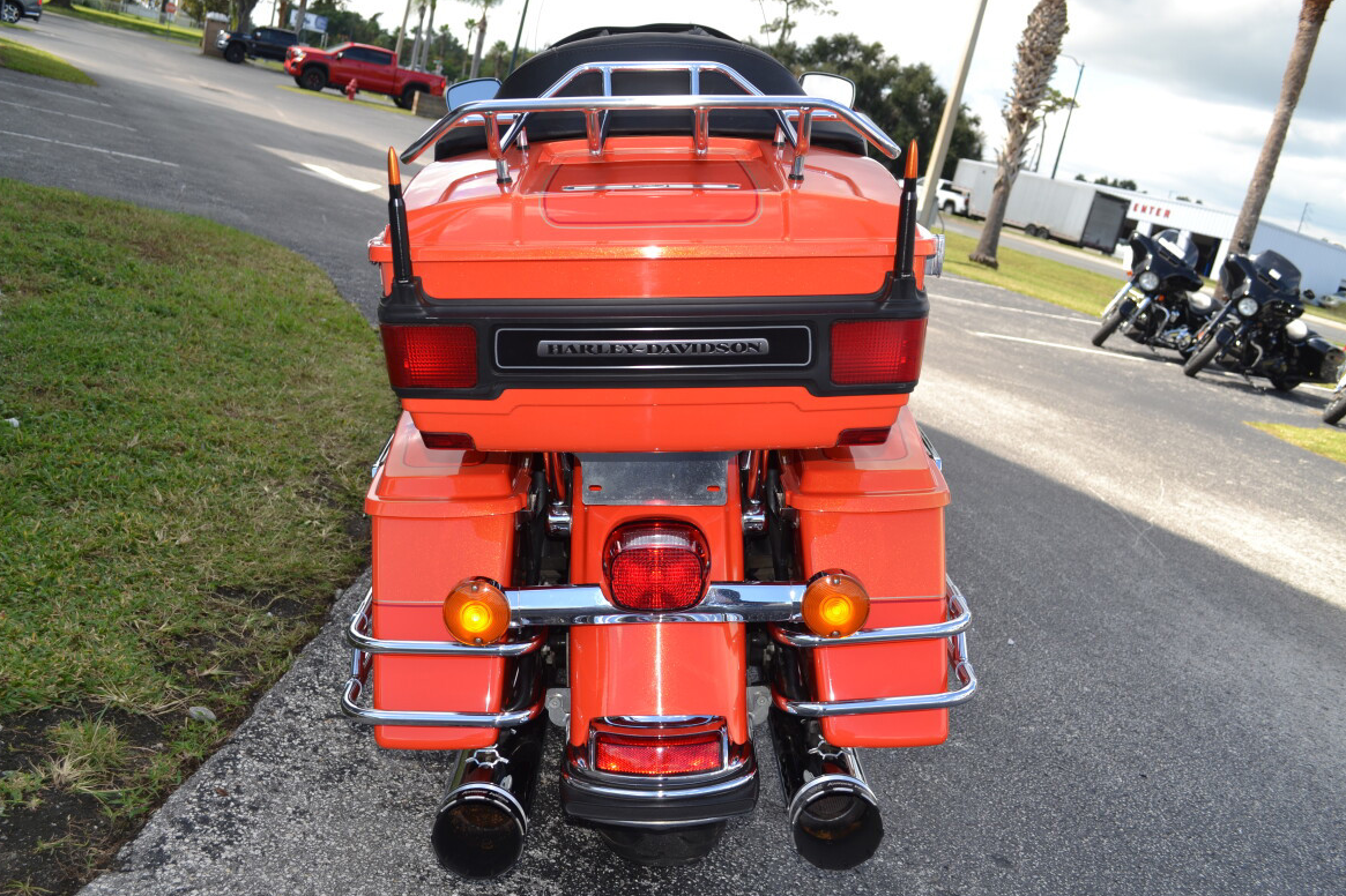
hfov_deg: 55.8
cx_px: 661
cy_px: 448
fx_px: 1271
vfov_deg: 38.9
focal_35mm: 34
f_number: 6.3
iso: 100
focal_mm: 22
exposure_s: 1/200
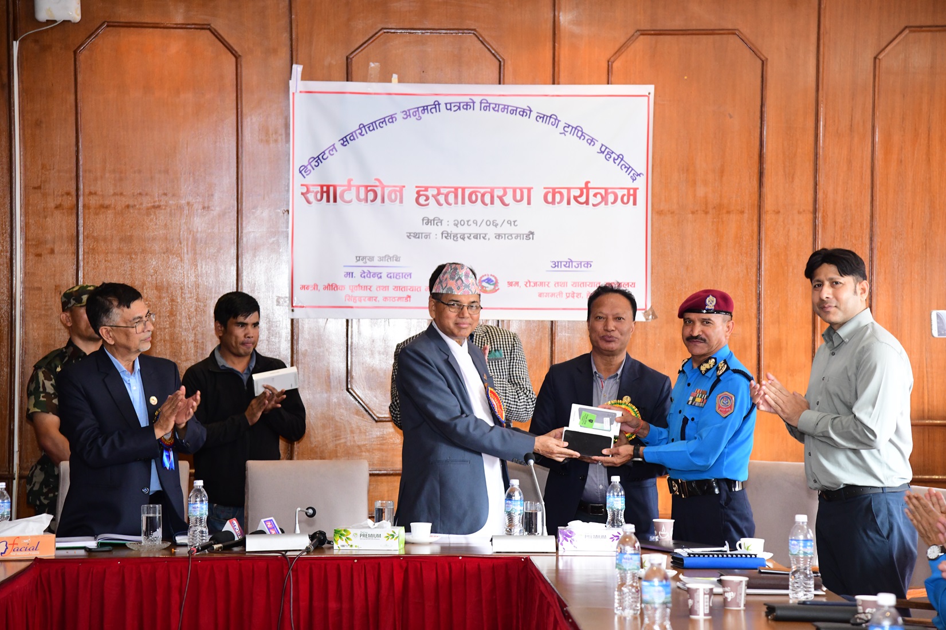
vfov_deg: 14.4
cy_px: 315
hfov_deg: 21.5
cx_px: 473
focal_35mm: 95
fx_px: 2496
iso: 4000
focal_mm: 95
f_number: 5
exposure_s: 1/100
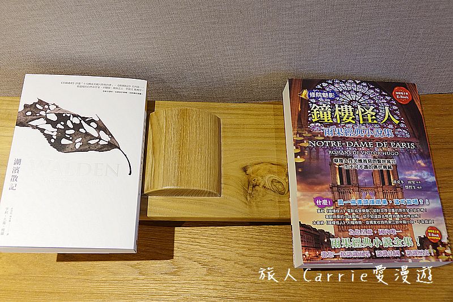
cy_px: 151
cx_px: 226
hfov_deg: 53.1
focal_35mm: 36
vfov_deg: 36.9
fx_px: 453
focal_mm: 13.1
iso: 320
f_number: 2.8
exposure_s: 1/40
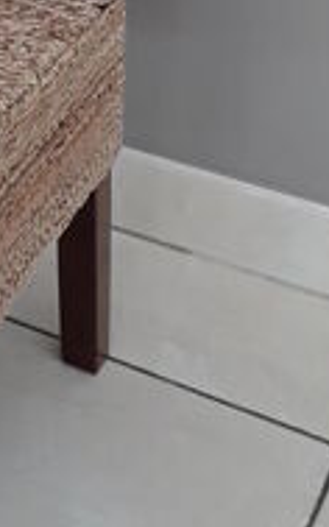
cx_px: -164
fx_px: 1393
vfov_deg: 20.5
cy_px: -47
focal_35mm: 97
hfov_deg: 12.8
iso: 125
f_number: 1.9
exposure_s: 1/50
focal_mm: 3.6
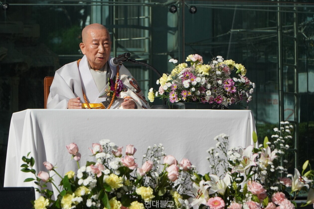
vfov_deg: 8.6
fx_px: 1391
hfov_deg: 12.9
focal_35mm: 160
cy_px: 105
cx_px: 156
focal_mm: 105
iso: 800
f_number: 8
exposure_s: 1/4000
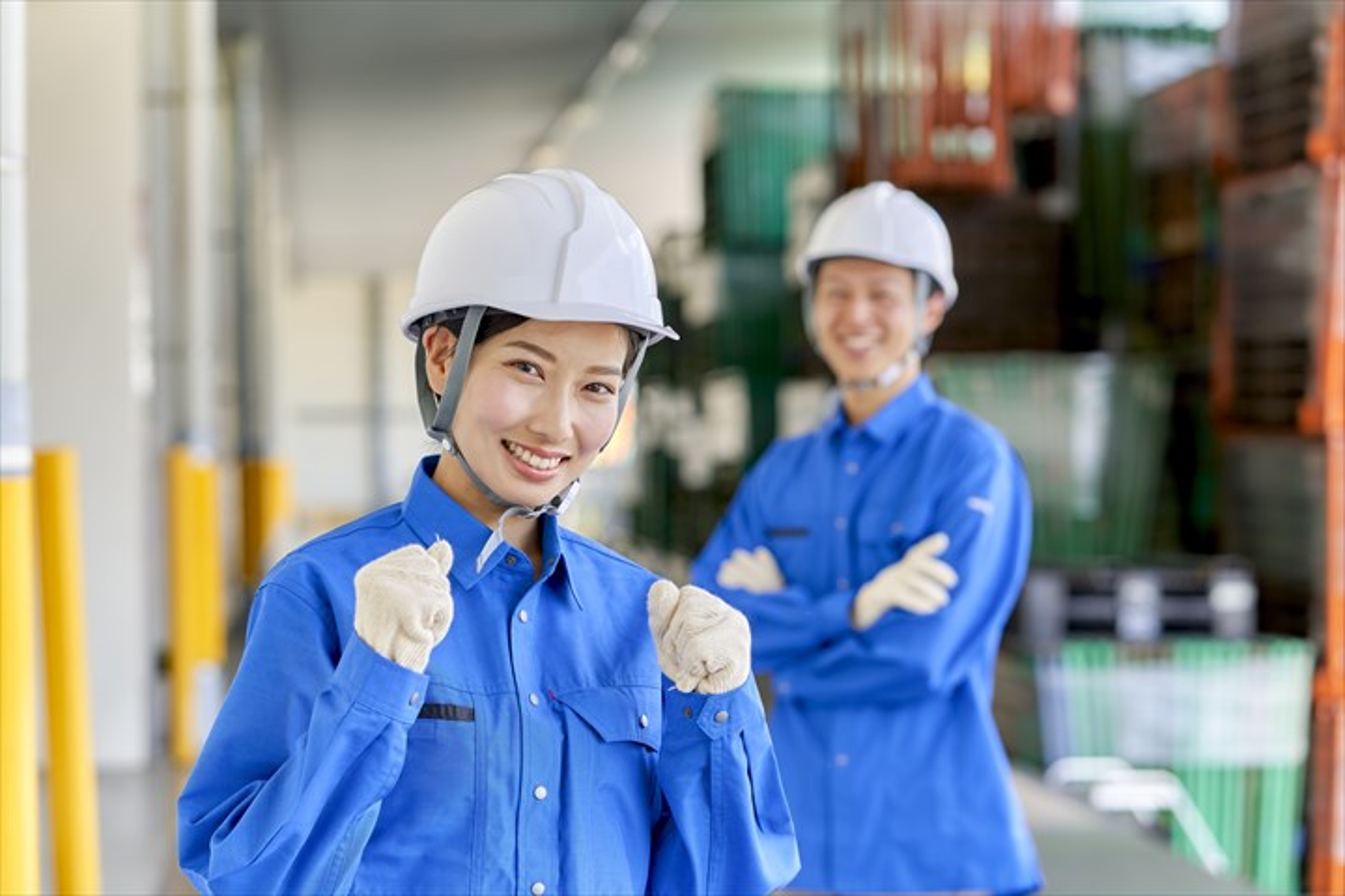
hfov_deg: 23.9
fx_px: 3175
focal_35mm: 85
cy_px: 448
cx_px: 672
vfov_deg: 16.1
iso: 200
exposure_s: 1/250
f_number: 3.5
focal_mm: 85
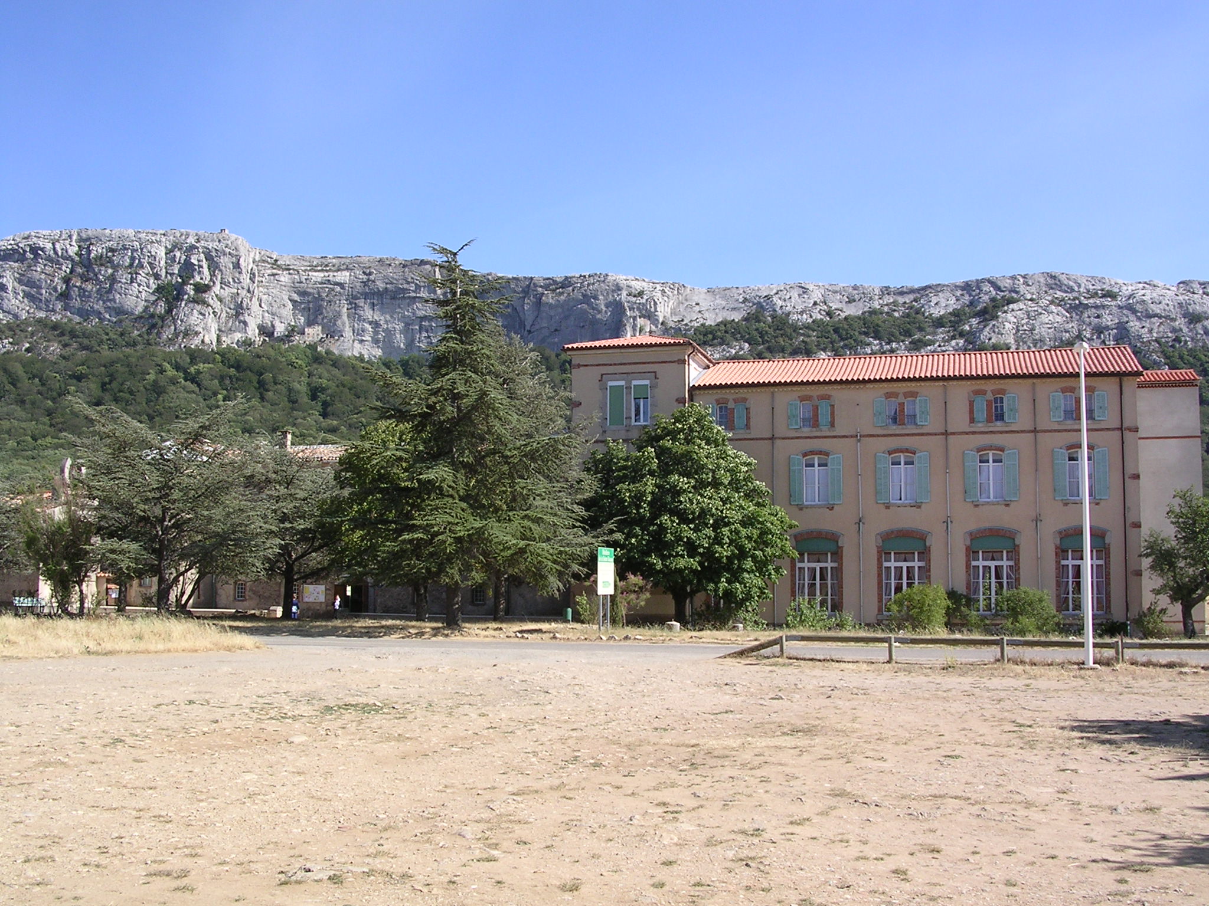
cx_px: 604
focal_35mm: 38
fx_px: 1327
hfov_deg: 49.0
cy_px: 453
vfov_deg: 37.7
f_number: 5.6
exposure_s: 1/196
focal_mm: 5.8
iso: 100
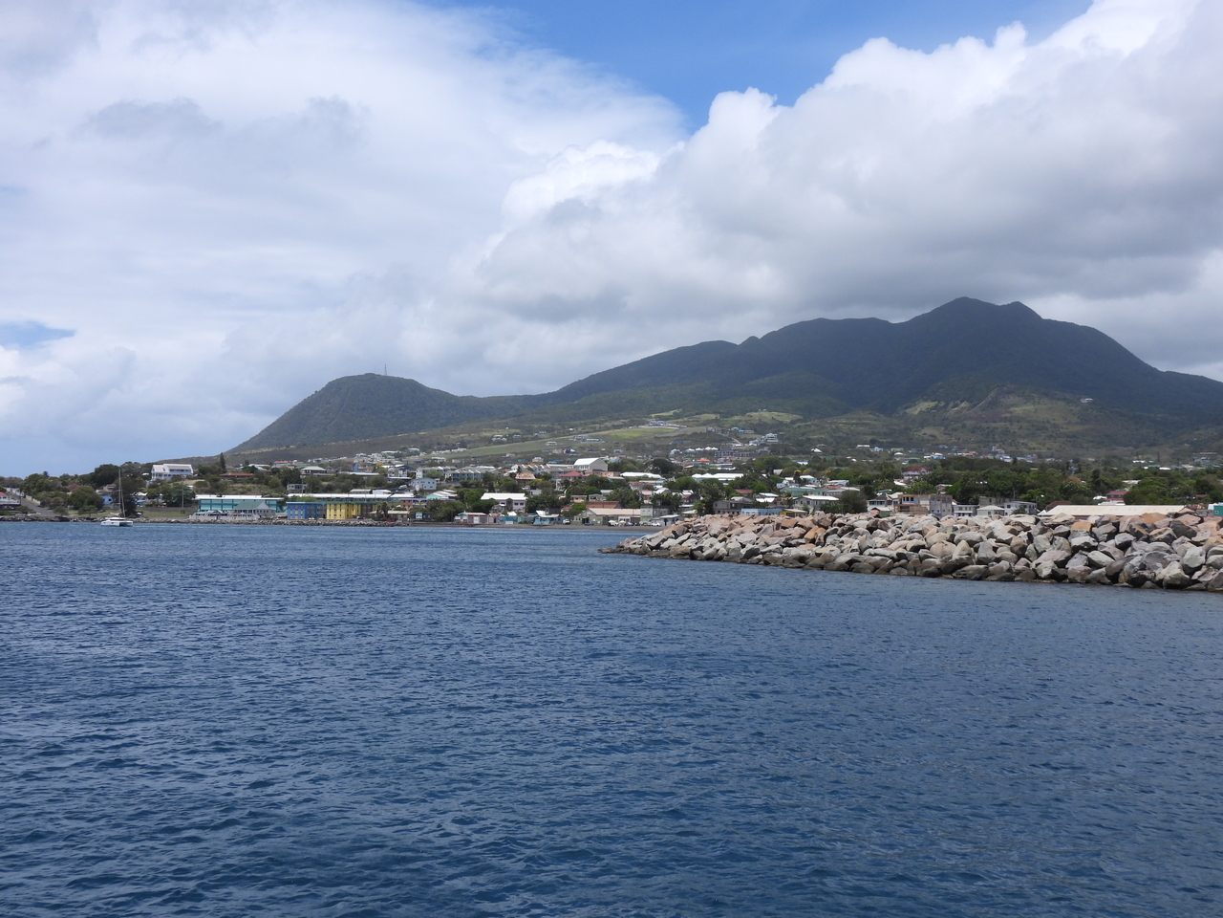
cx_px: 612
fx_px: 1413
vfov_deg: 36.0
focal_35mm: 40
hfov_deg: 46.8
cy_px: 459
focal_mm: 7.1
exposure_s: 1/2000
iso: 100
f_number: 3.5
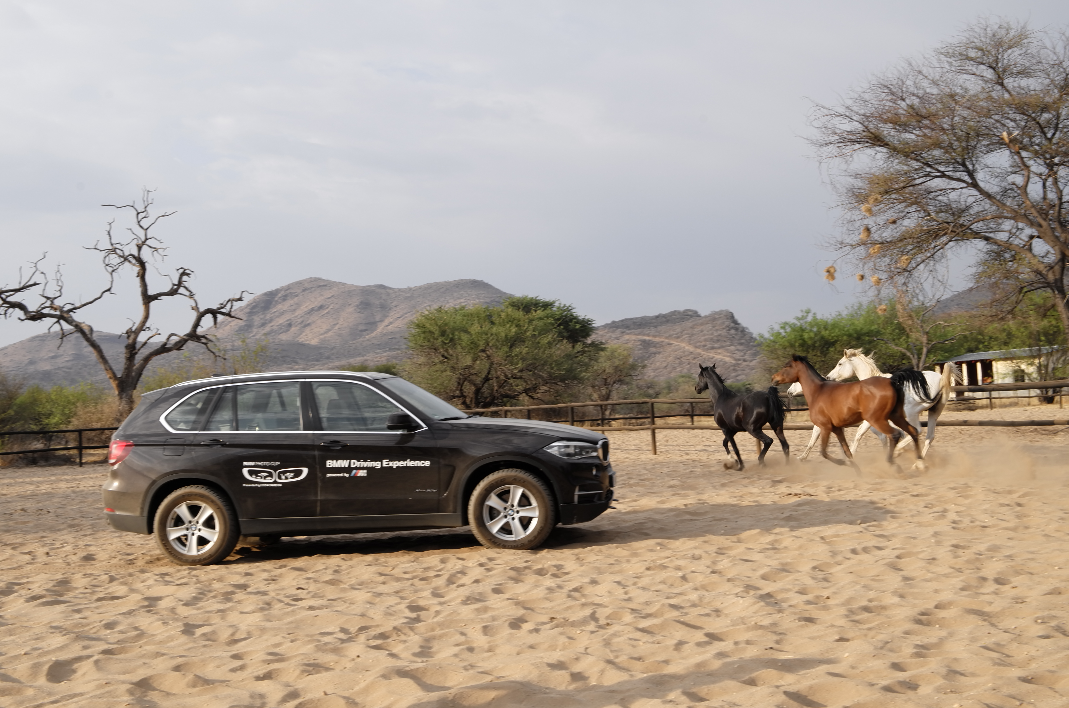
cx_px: 534
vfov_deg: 30.4
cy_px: 354
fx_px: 1304
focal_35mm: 44
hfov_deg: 44.6
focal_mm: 29.7
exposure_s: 1/80
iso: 100
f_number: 11.6
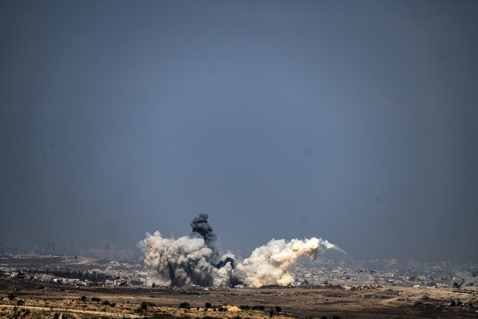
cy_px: 160
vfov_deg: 4.9
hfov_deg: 7.4
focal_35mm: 280
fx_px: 3717
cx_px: 239
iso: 360
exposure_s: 1/8000
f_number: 5.3
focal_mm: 280
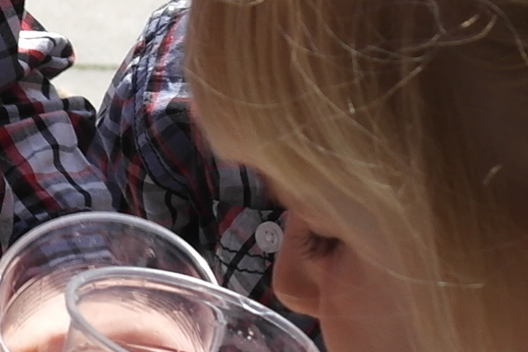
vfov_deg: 4.0
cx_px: -196
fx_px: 4971
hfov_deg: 6.0
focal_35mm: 339
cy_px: -54
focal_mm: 30
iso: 100
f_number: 6.3
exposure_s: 1/250
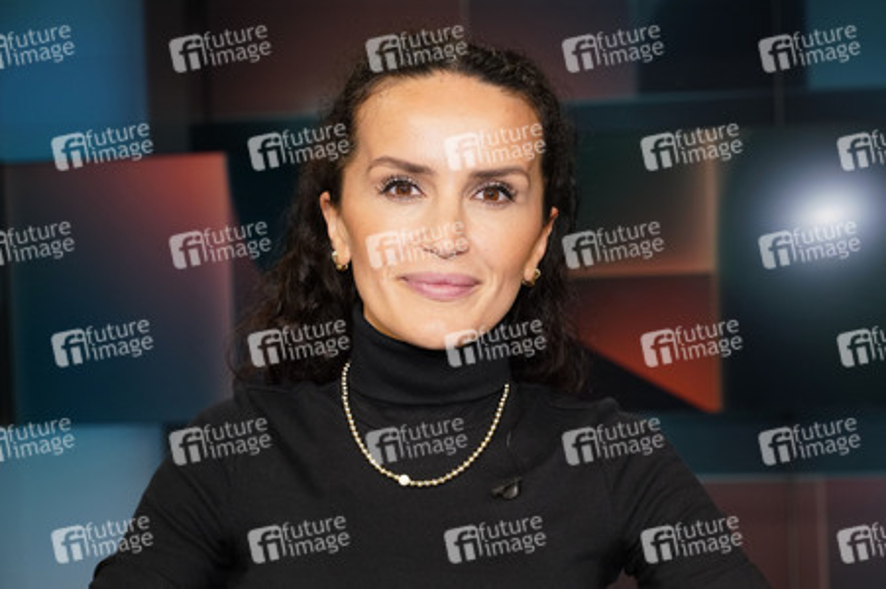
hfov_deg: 36.3
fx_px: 1353
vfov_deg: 24.6
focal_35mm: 55
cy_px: 294
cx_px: 443
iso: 2000
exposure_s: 1/160
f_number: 5
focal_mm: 55
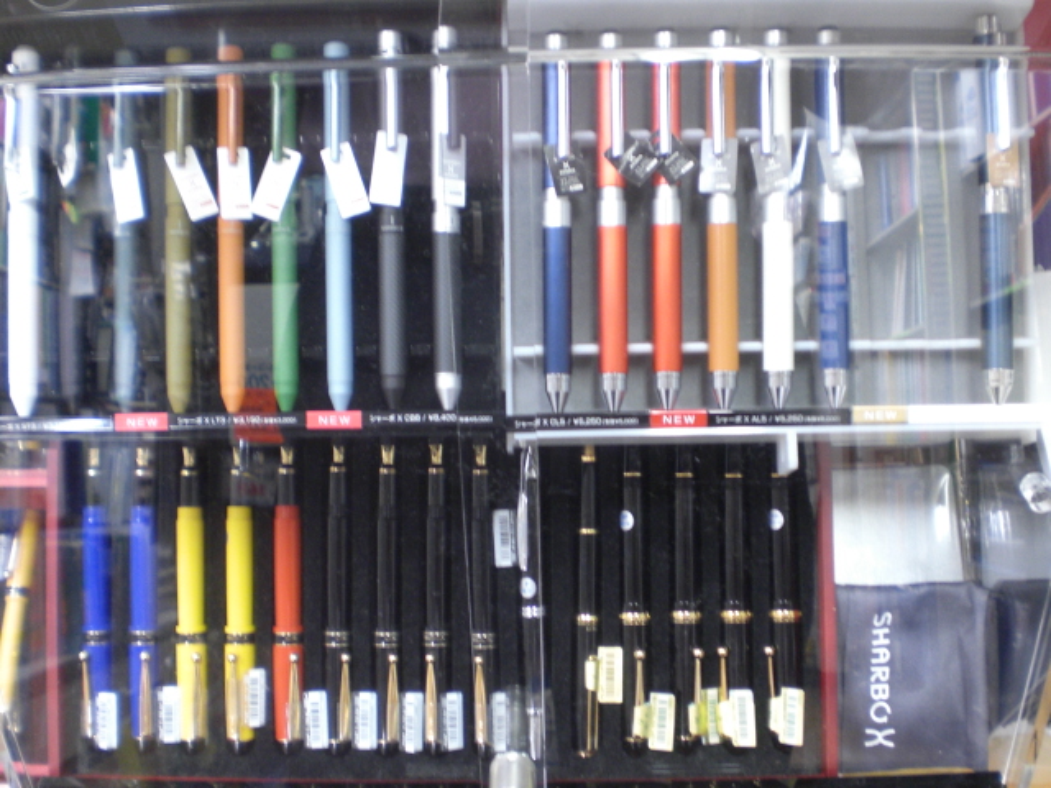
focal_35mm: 38
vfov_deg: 37.7
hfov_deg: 49.0
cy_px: 394
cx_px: 526
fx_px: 1154
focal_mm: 6.3
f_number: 3.1
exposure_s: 1/8
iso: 200
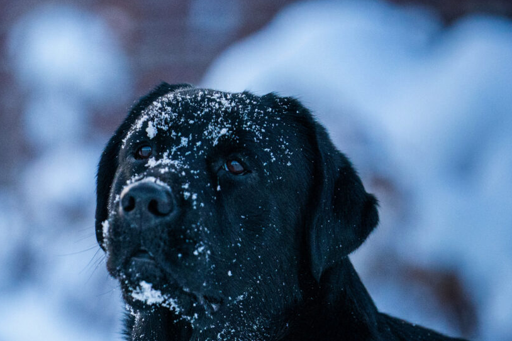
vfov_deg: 3.5
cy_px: 243
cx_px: 83
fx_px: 5590
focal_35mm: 393
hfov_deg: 5.2
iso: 4000
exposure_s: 1/8000
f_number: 3.2
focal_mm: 200
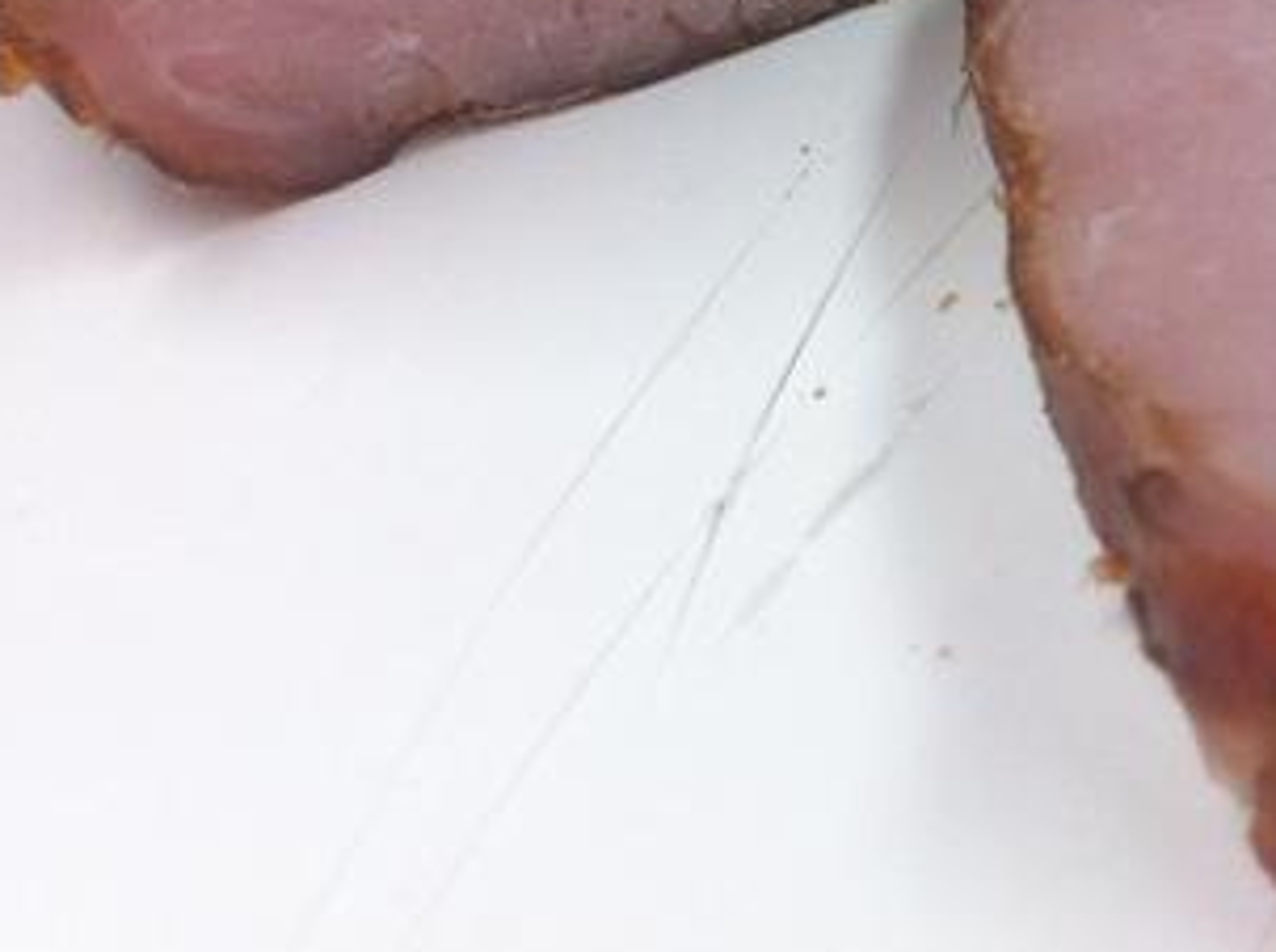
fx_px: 3826
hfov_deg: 18.2
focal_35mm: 104
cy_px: -366
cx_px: 1407
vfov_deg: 13.5
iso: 80
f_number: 2.8
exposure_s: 1/40
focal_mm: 3.85
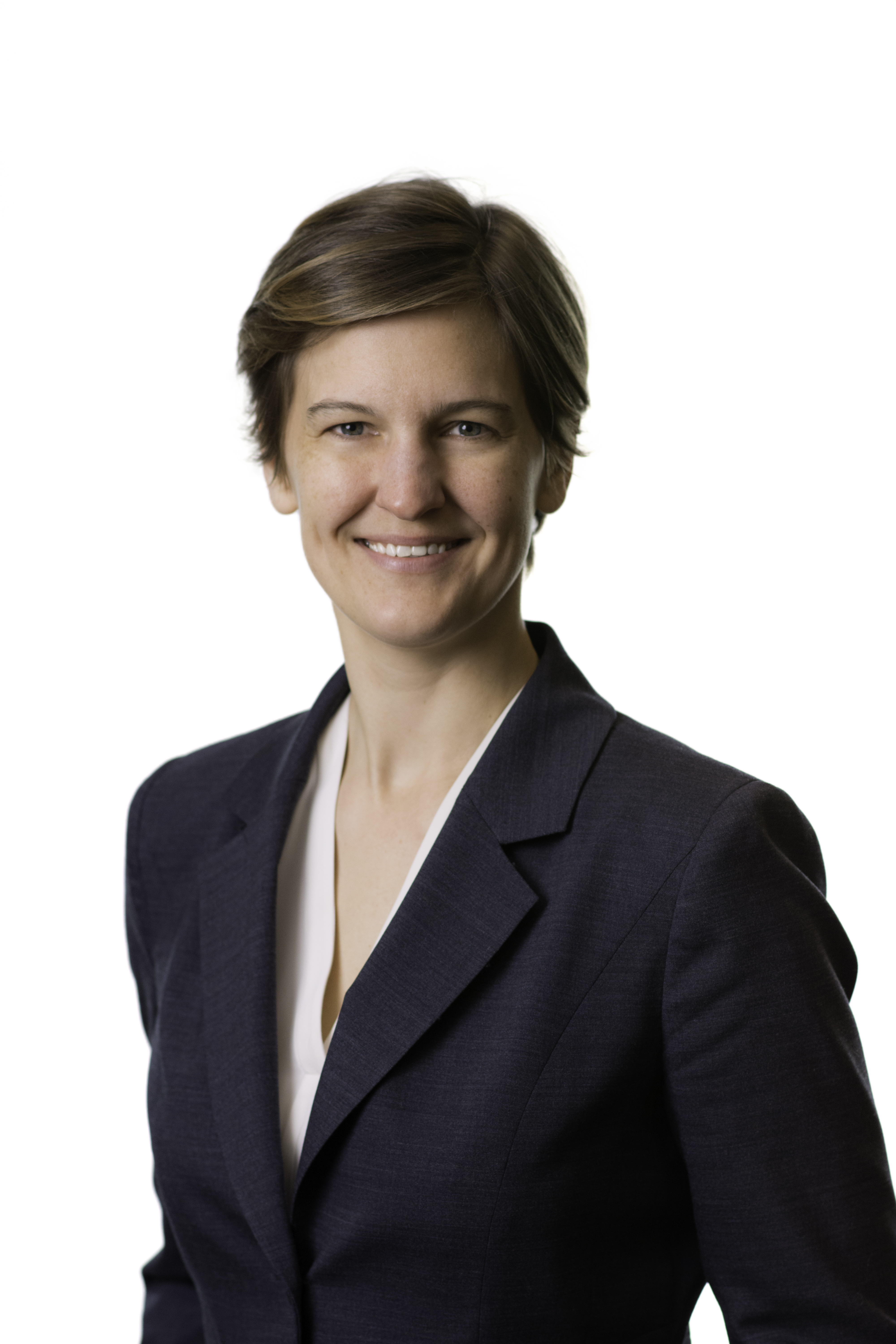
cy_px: 672
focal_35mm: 128
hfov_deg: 10.8
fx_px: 4760
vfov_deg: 16.1
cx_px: 448
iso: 400
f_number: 3.5
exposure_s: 1/200
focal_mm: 85
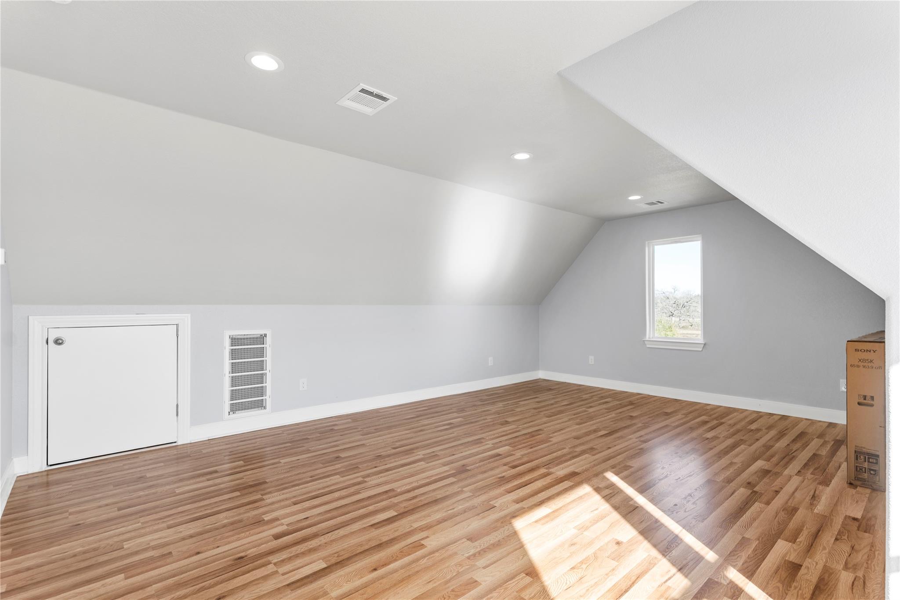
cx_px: 450
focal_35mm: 16
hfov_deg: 96.7
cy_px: 300
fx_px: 400
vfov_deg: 73.7
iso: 250
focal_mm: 16
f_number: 8
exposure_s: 1/20
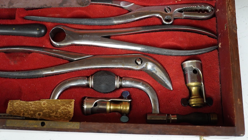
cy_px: 56
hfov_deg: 42.9
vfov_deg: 24.9
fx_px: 316
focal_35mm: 48
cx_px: 122
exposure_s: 1/160
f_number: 3.5
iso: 2500
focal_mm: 30
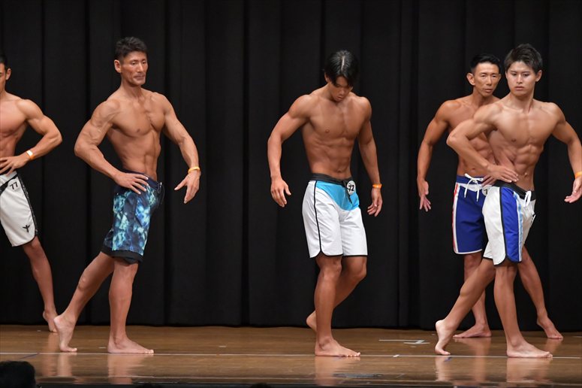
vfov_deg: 6.3
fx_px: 3507
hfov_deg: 9.5
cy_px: 194
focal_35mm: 217
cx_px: 291
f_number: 5.6
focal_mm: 145
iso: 6400
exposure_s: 1/400
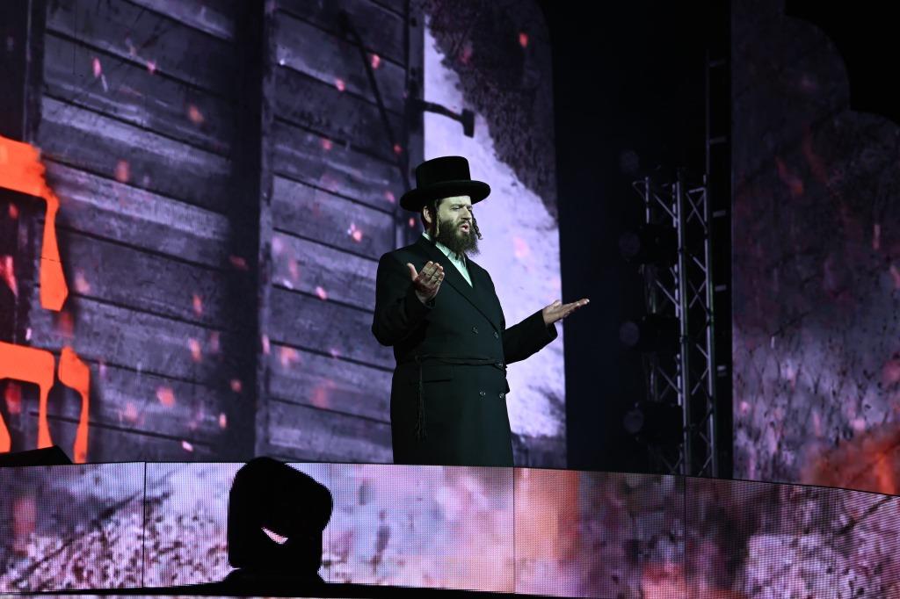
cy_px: 300
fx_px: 2624
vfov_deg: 13.0
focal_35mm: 105
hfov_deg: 19.5
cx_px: 450
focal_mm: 70
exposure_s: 1/40
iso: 160
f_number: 2.8
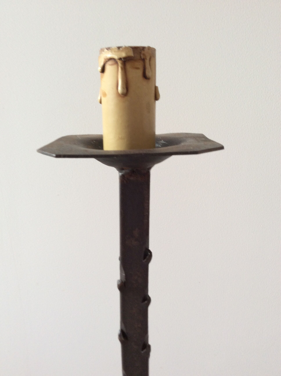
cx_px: 140
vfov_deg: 56.9
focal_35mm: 32
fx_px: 347
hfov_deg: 44.1
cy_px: 188
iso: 40
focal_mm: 3.3
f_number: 2.4
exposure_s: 1/25
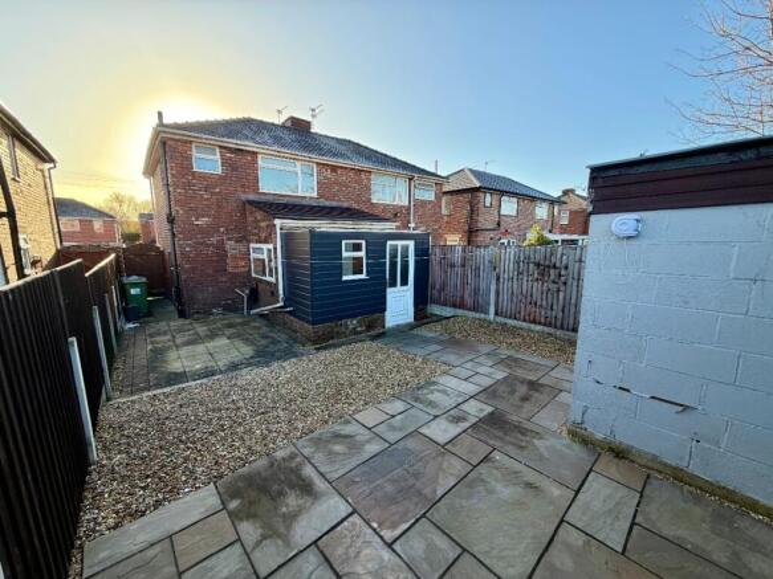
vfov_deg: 85.7
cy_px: 290
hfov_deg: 102.1
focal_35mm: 14
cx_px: 386
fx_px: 313
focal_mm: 2.22
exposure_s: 1/300
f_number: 2.2
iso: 50
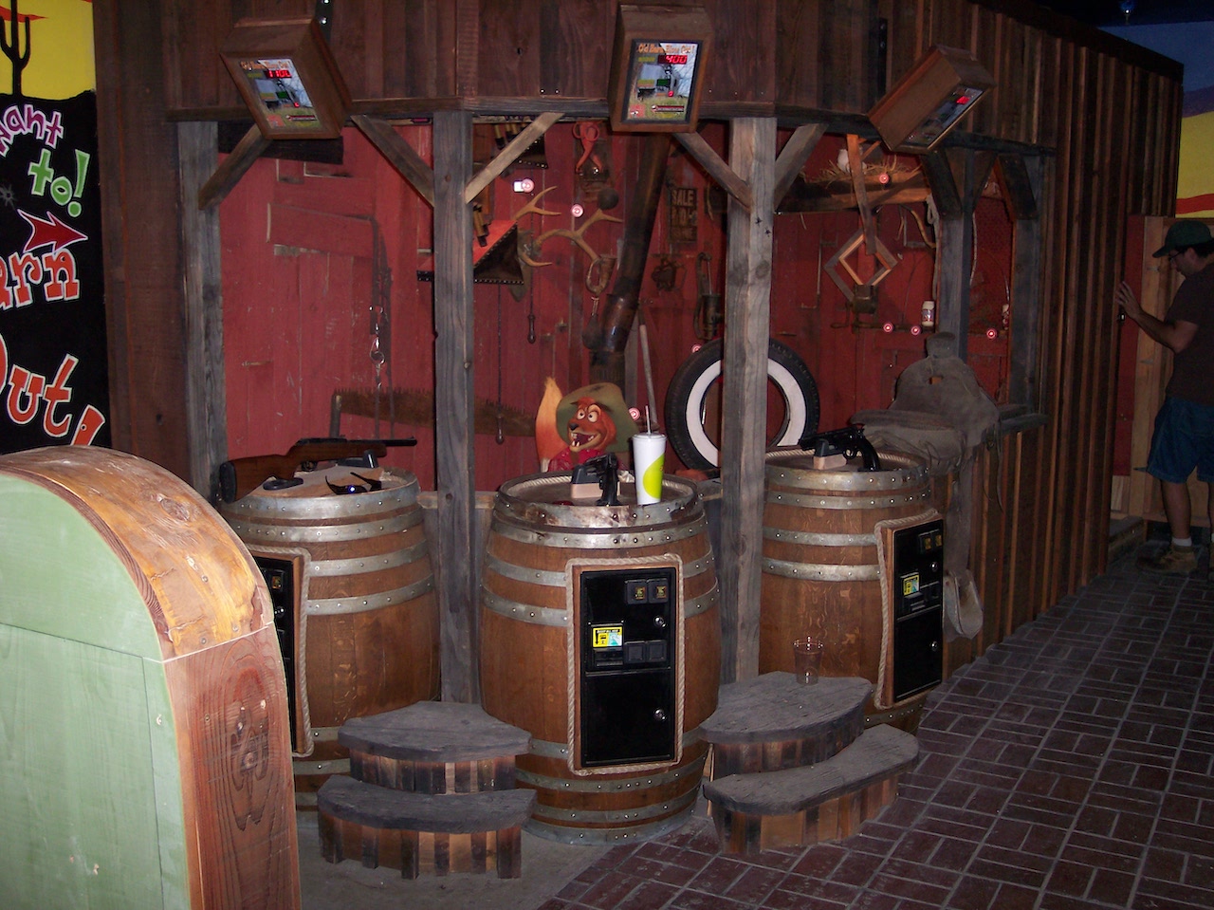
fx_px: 1332
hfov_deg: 49.0
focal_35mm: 38
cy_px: 455
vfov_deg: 37.7
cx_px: 607
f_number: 2.8
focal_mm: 8
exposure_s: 1/30
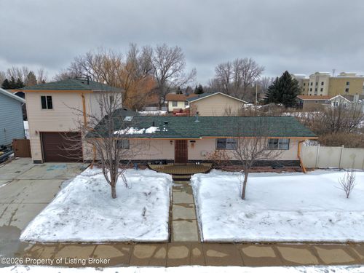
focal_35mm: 24
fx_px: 252
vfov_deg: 56.8
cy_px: 136
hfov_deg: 71.6
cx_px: 182
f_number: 1.8
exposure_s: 1/725
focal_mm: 8.67
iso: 100
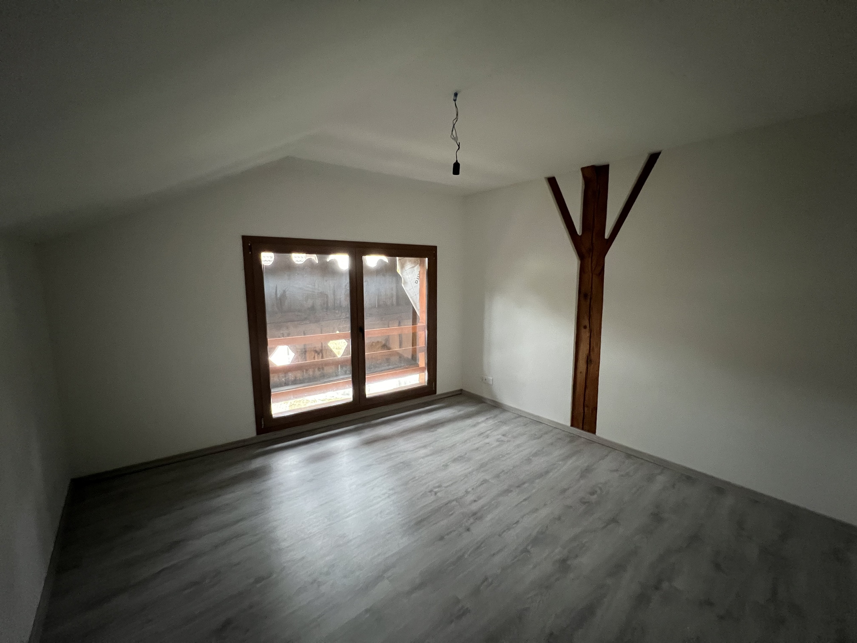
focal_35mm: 13
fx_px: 322
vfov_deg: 89.9
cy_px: 322
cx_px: 428
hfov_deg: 106.2
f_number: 1.8
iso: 640
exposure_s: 1/34
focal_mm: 1.57
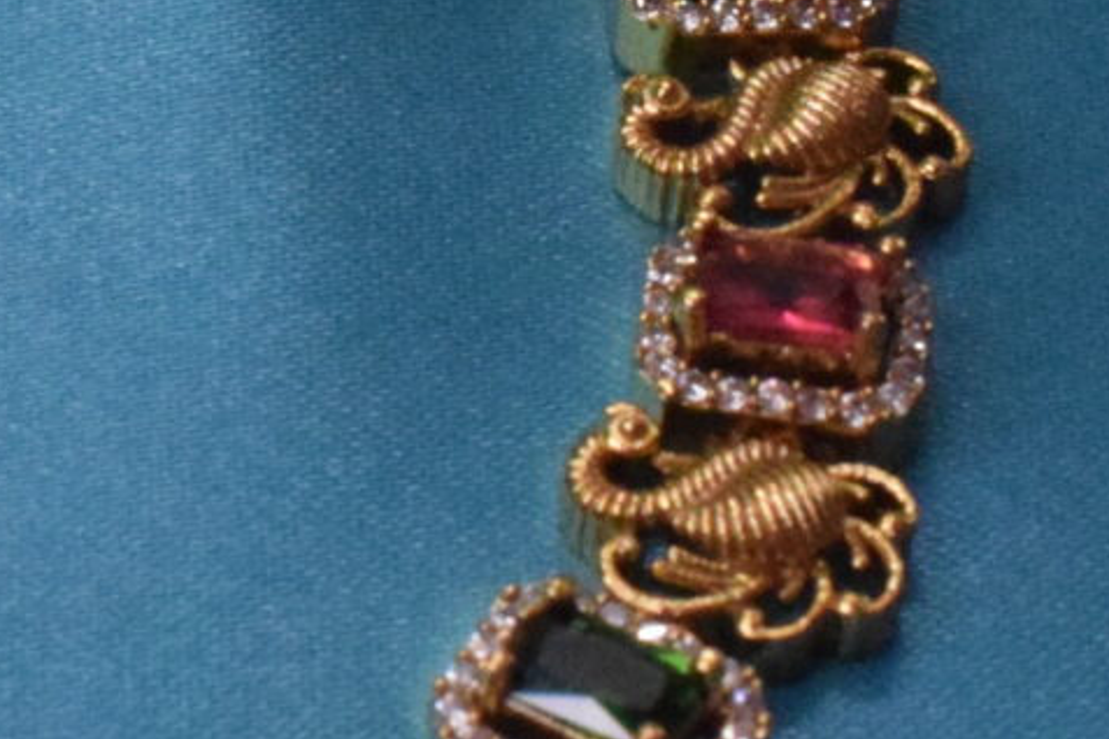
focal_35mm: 250
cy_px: -43
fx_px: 7691
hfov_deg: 8.0
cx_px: -849
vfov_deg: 5.5
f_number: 11
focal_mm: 31
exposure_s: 1/60
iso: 6400
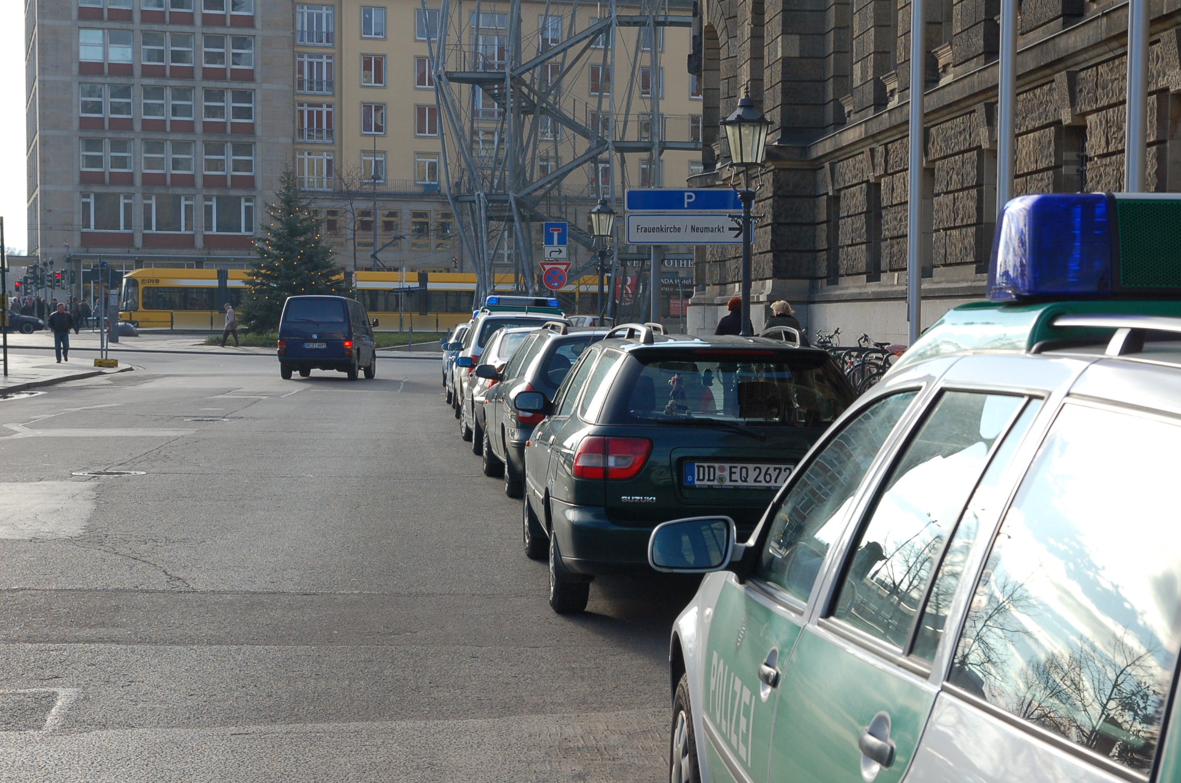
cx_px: 590
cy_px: 392
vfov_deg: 20.1
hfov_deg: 29.9
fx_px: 2211
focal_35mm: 68
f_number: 10
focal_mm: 45
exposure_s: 1/400
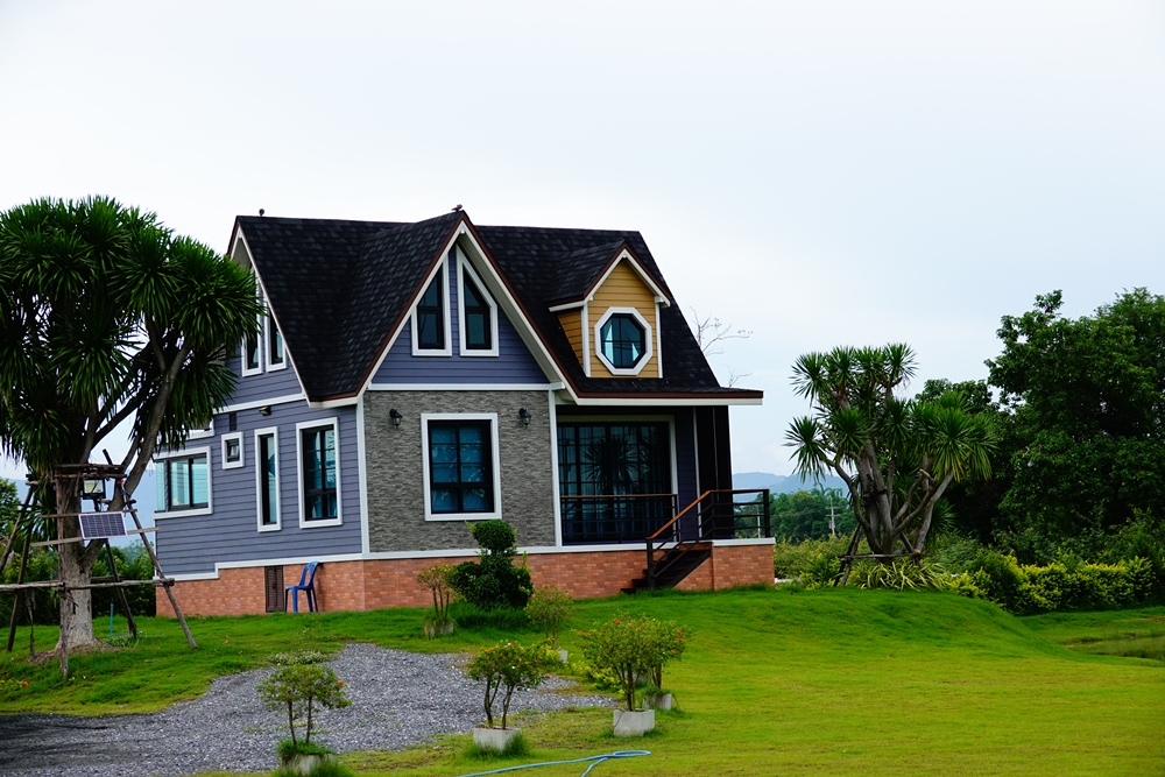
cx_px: 582
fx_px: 2686
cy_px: 388
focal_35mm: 83
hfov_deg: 24.5
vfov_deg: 16.5
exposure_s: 1/2000
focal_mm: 30.5
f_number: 3.5
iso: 400
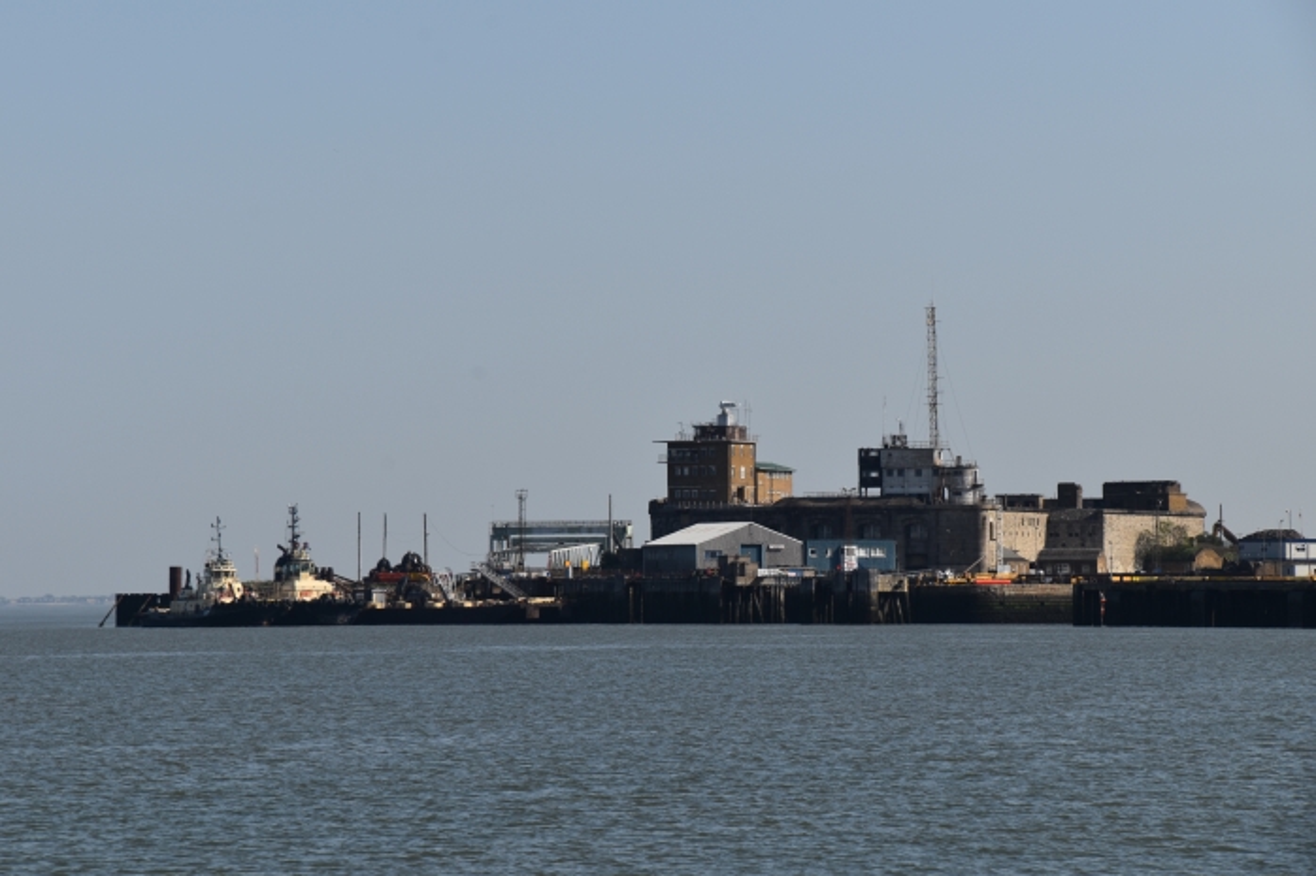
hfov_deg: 11.0
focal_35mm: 188
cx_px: 658
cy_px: 438
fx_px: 6852
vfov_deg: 7.3
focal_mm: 125
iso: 200
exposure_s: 1/500
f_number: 10
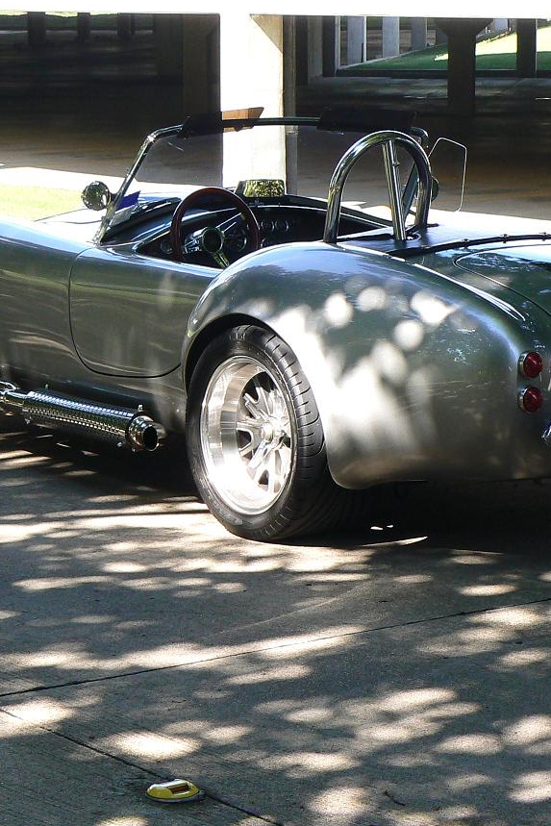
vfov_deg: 18.1
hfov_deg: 12.1
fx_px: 2593
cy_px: 412
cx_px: 331
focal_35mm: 113
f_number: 5.6
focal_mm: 11.2
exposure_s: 1/160
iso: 80
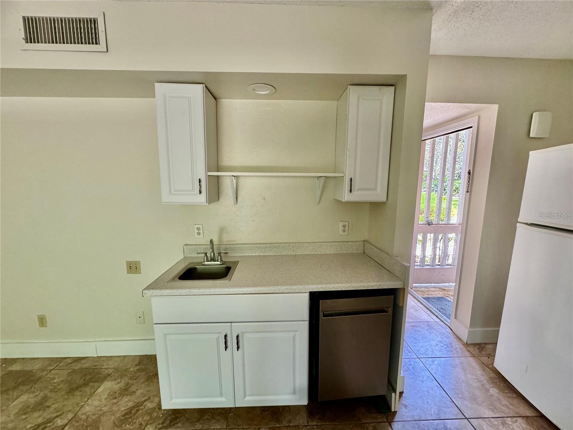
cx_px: 286
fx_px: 232
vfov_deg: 85.7
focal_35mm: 14
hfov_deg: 102.1
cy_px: 215
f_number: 2.2
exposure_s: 1/79
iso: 320
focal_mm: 2.22
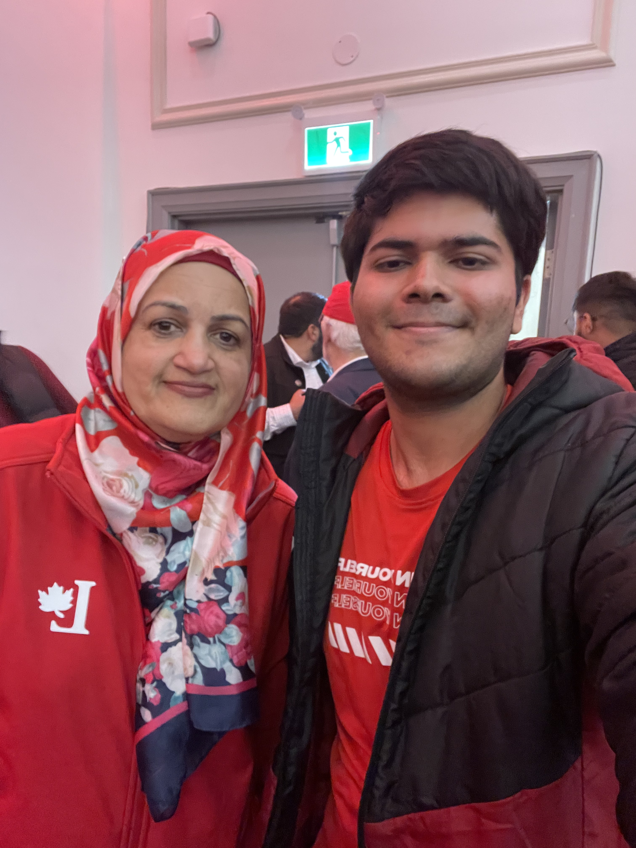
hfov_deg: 58.9
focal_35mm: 23
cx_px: 318
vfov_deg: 73.9
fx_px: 563
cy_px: 424
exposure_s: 1/15
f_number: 2.2
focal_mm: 2.71
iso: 800
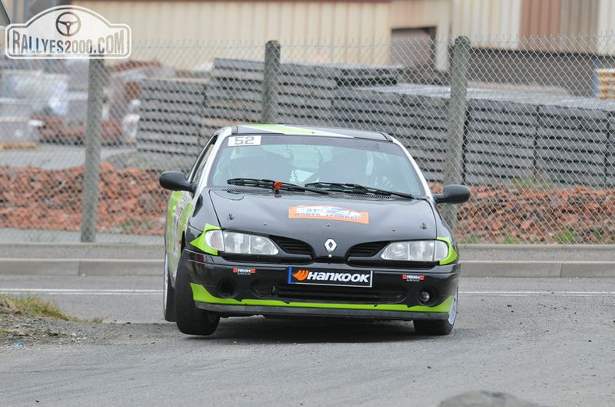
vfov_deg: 4.3
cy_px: 204
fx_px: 5371
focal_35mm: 315
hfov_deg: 6.6
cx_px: 308
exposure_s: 1/800
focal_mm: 210
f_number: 5.6
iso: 1000
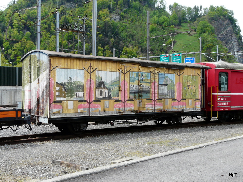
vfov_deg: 32.2
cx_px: 122
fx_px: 316
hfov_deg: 42.1
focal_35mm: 45
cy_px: 91
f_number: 5.6
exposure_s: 1/320
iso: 100
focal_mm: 7.4
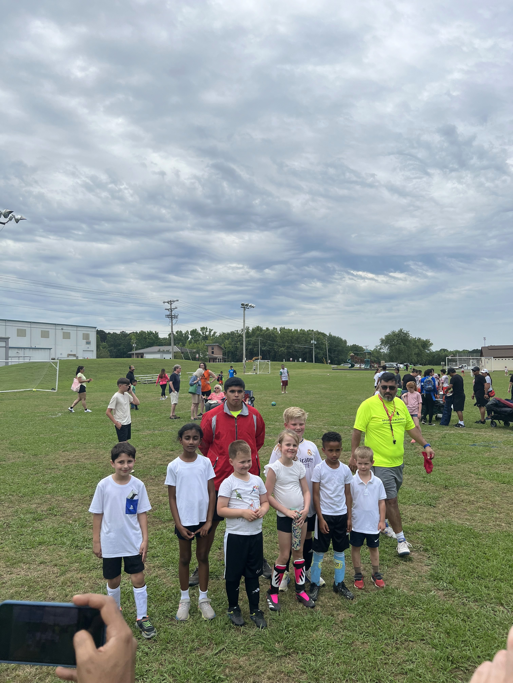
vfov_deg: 67.3
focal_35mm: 26
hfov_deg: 53.1
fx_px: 514
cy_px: 342
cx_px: 256
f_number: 1.5
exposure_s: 1/5076
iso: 50
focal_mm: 5.7
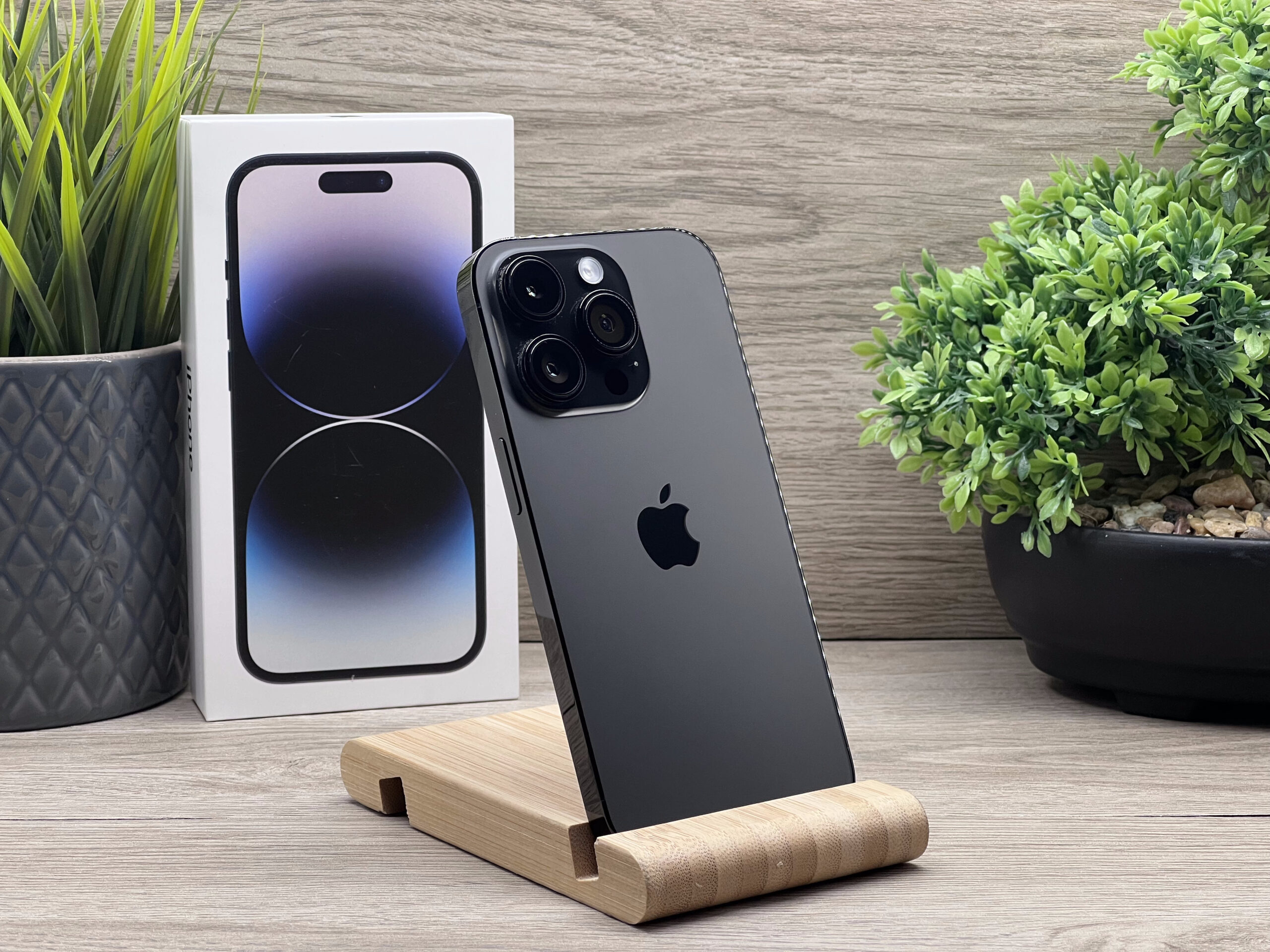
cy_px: 476
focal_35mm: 77
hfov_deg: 25.3
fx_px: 2825
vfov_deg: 19.1
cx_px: 635
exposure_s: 1/100
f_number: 2.8
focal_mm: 9
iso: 100
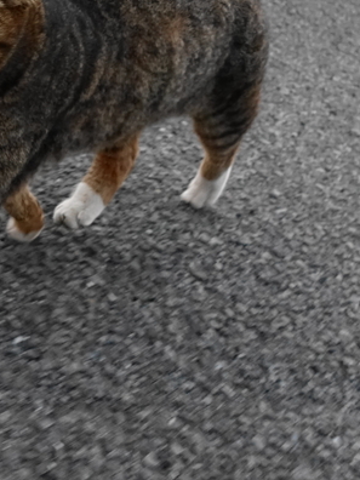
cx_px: -42
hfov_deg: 20.0
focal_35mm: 70
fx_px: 971
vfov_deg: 26.7
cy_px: 34
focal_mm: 8.8
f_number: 2.8
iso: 1000
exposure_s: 1/250
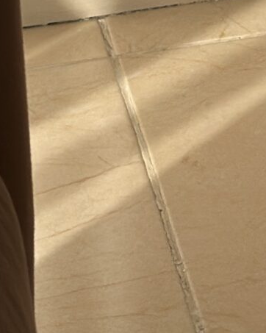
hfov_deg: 5.7
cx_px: 536
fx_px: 2610
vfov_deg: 6.8
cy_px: -560
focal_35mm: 265
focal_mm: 6.86
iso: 64
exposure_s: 1/121
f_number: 1.78
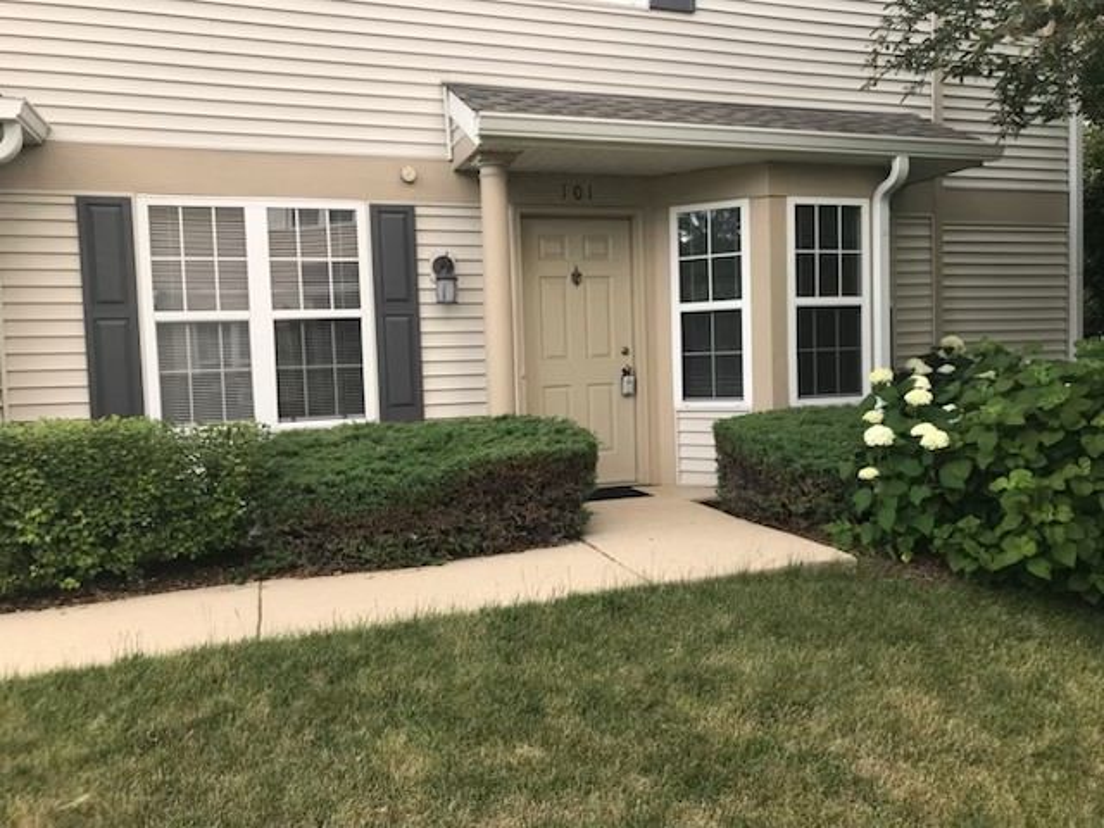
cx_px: 552
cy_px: 414
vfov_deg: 49.7
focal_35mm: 28
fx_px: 893
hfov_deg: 63.4
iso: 20
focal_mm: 3.99
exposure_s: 1/277
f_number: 1.8
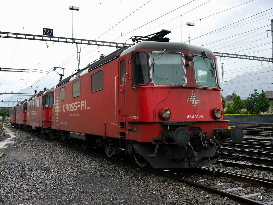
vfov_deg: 36.0
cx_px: 136
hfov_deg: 46.8
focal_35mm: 40
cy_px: 102
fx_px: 315
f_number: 4.5
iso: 160
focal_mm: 20
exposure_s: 1/100
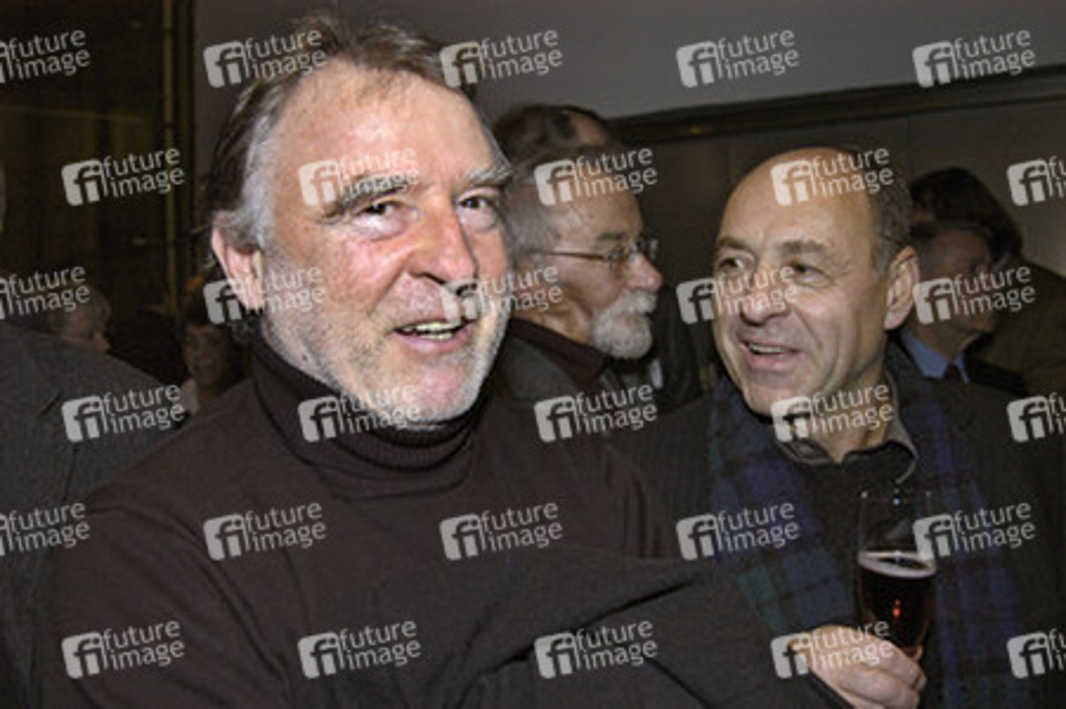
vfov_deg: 36.8
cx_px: 533
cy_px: 354
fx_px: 1065
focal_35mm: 36
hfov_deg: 53.2
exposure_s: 1/60
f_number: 4.5
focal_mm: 24
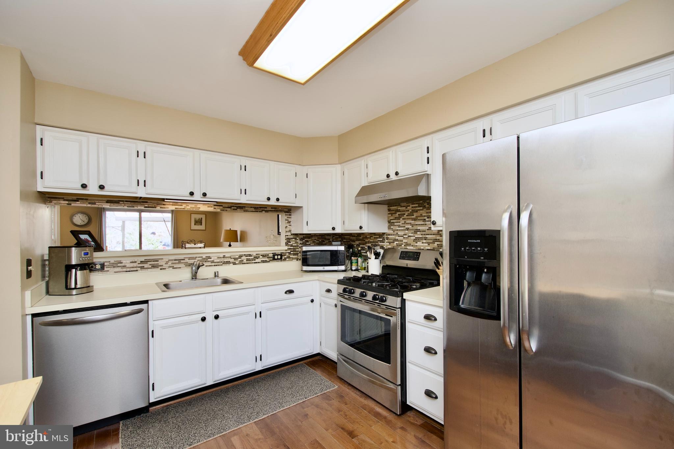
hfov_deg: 100.4
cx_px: 337
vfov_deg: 77.3
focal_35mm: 15
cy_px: 224
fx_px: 281
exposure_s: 1/30
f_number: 7.1
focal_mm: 10
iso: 320
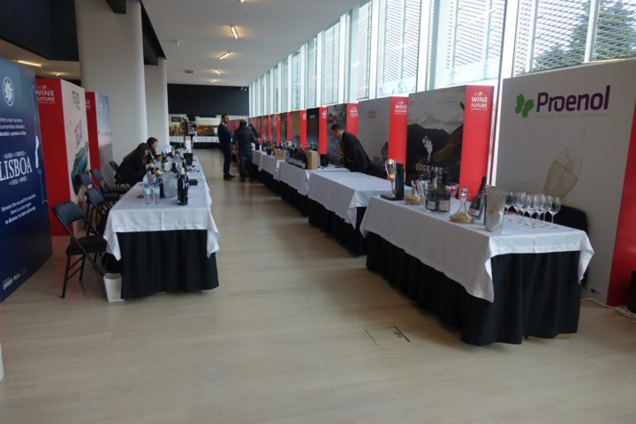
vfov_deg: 53.1
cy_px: 212
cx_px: 318
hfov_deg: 73.7
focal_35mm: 24
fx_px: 424
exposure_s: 1/100
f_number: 2.8
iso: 125
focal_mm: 8.8
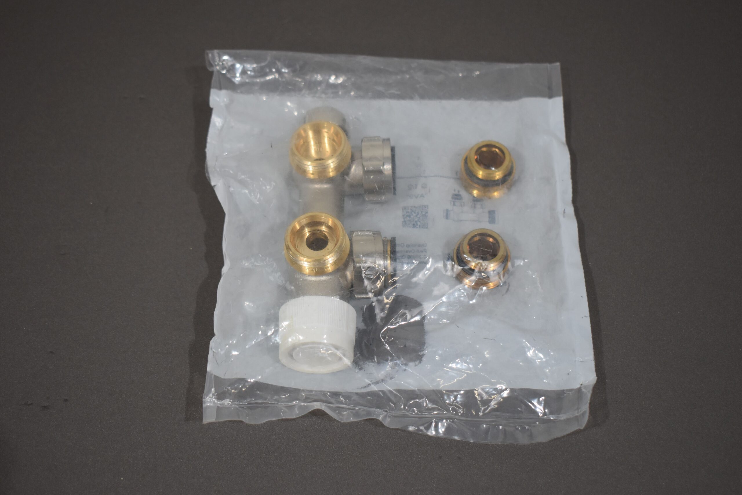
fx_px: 1082
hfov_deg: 37.8
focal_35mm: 52
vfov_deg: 25.8
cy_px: 248
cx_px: 371
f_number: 4.5
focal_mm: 35
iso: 720
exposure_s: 1/250
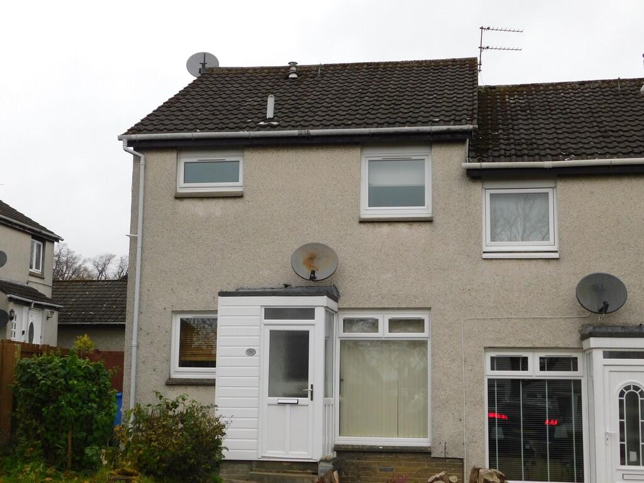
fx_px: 949
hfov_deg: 37.5
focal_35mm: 51
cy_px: 242
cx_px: 322
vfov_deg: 28.6
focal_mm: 9
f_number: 3.8
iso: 125
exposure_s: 1/60
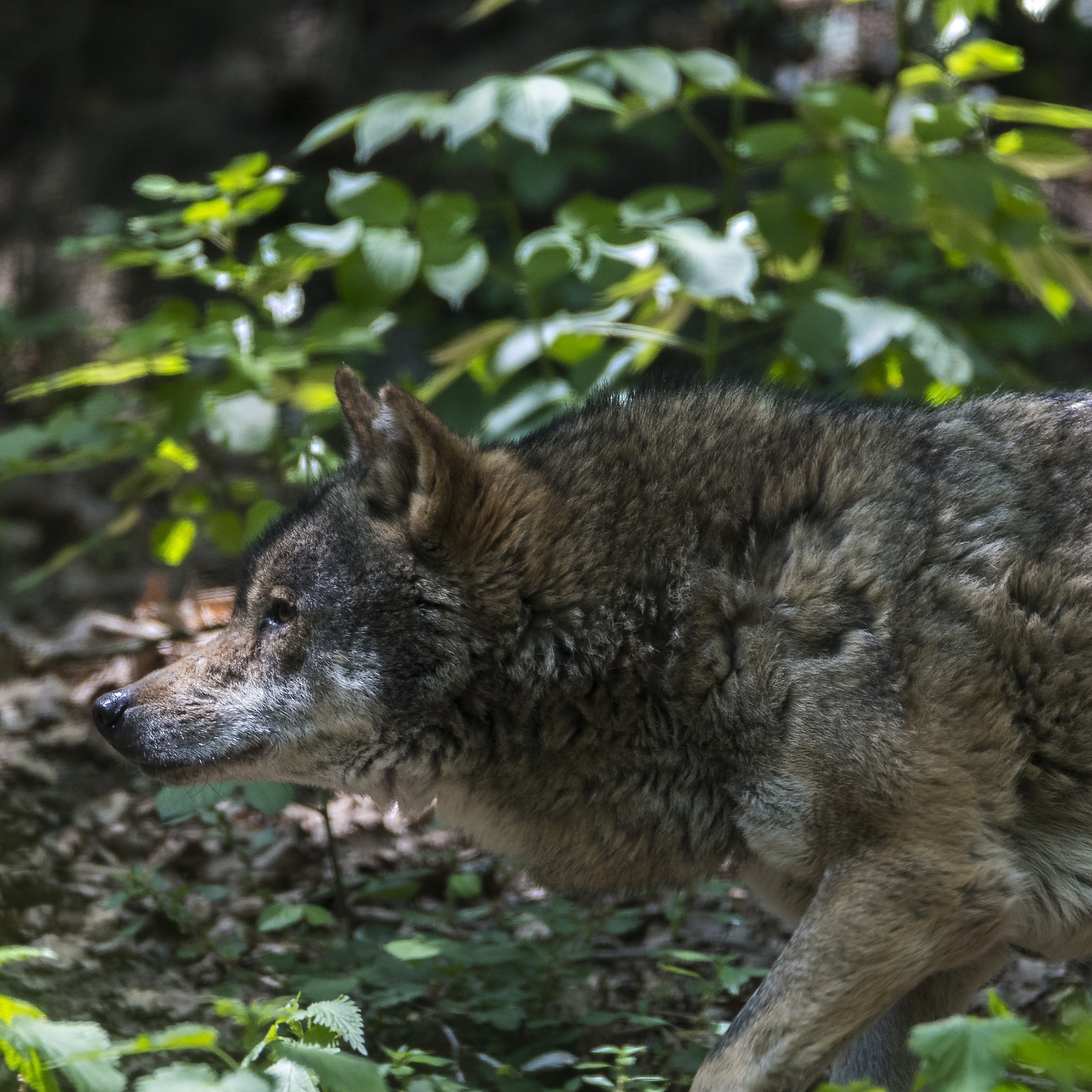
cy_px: 546
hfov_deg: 1.5
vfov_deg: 1.5
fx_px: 41008
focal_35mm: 1149
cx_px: 549
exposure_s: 1/250
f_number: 7.1
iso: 800
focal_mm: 600
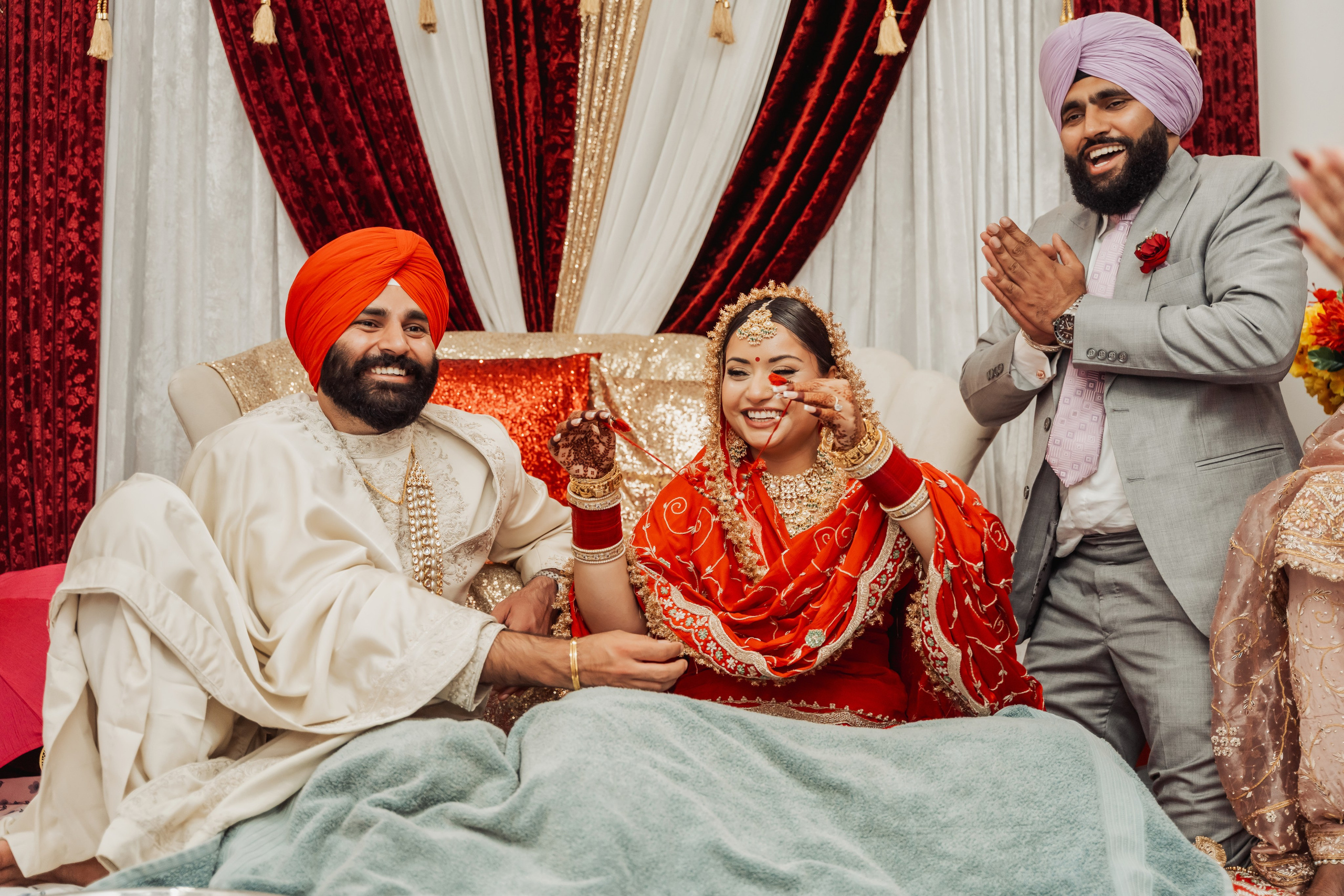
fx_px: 1736
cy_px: 448
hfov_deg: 42.3
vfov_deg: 28.9
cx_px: 672
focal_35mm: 46
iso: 1000
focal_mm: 46.5
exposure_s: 1/200
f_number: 2.8
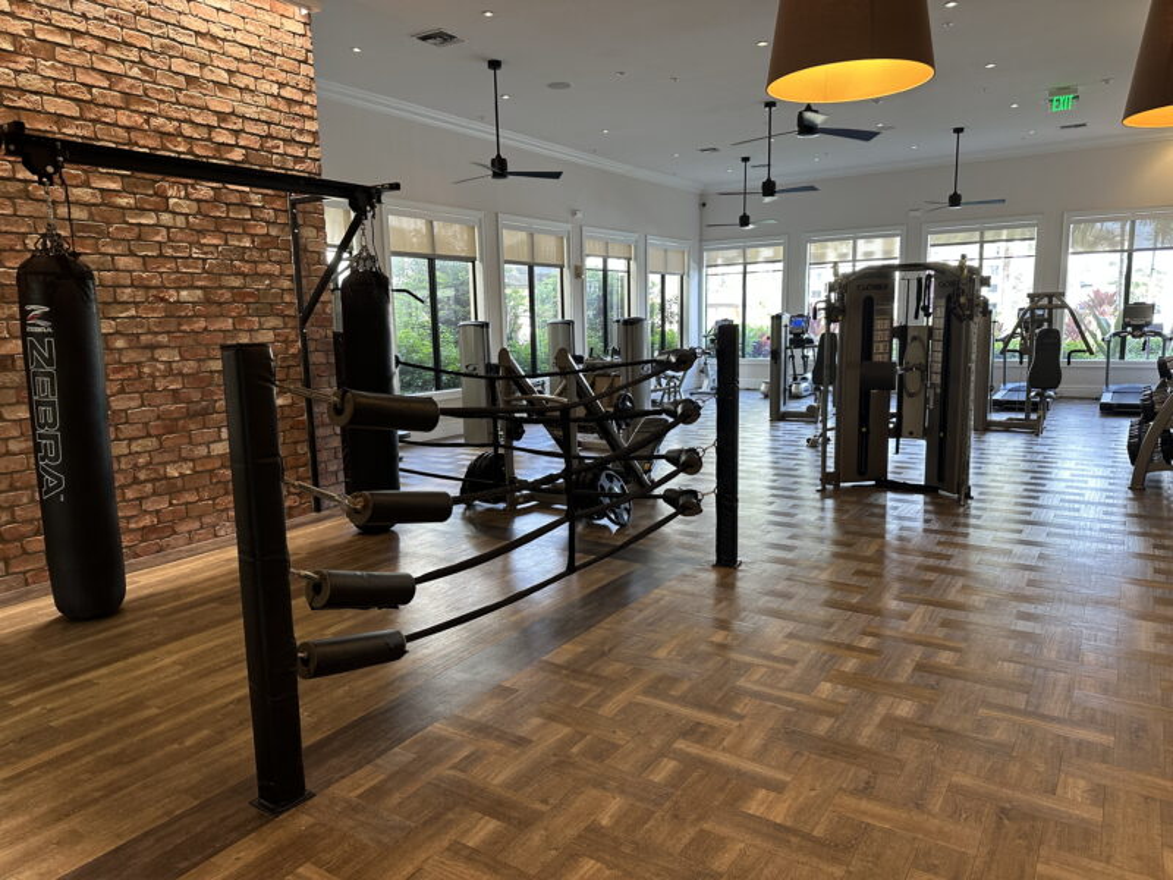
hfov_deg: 71.6
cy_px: 440
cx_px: 586
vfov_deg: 56.8
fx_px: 813
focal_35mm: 24
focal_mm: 6.9
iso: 160
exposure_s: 1/60
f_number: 1.8
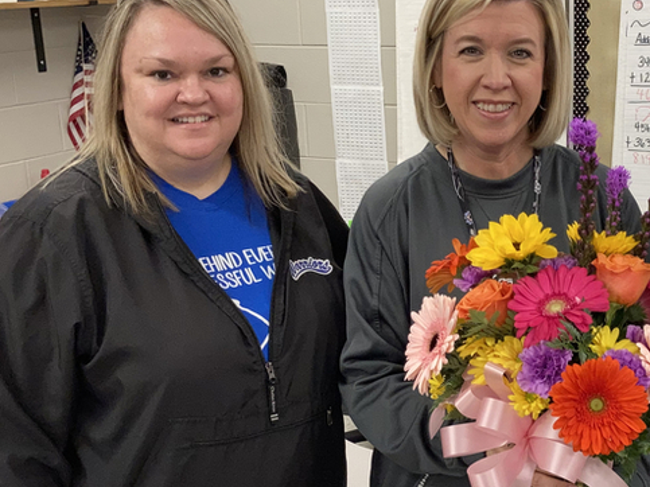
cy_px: 265
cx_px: 511
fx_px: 1089
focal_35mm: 58
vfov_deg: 25.2
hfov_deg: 32.4
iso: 100
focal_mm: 3.99
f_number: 1.8
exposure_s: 1/60
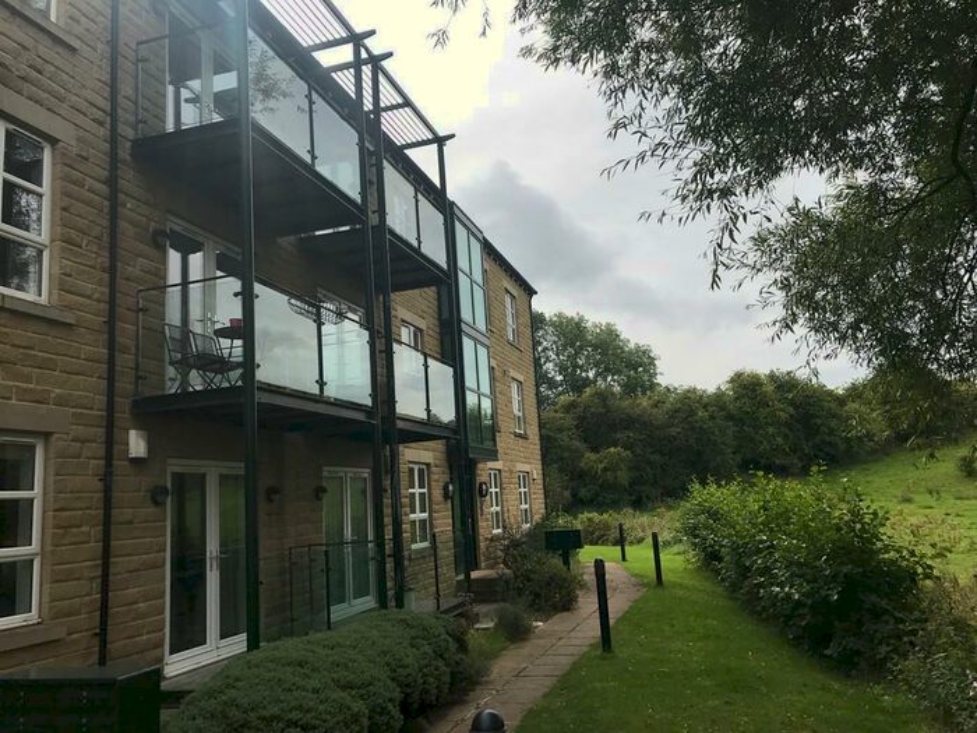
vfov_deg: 49.7
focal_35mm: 28
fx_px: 790
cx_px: 488
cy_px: 366
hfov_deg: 63.4
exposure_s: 1/2037
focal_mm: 3.99
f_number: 1.8
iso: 20
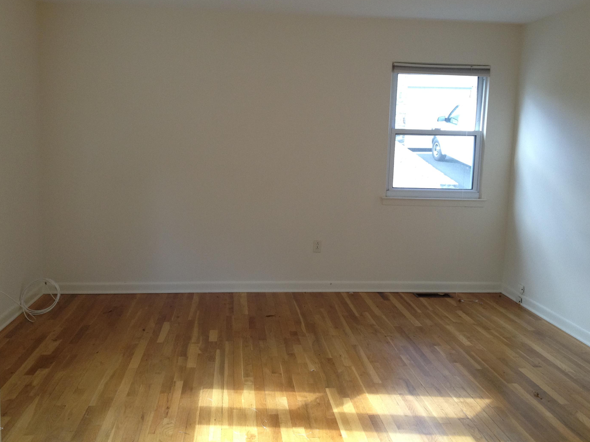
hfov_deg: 49.0
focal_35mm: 38
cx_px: 302
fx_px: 648
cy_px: 203
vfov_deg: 37.7
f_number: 2.4
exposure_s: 1/120
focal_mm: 4.28
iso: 125
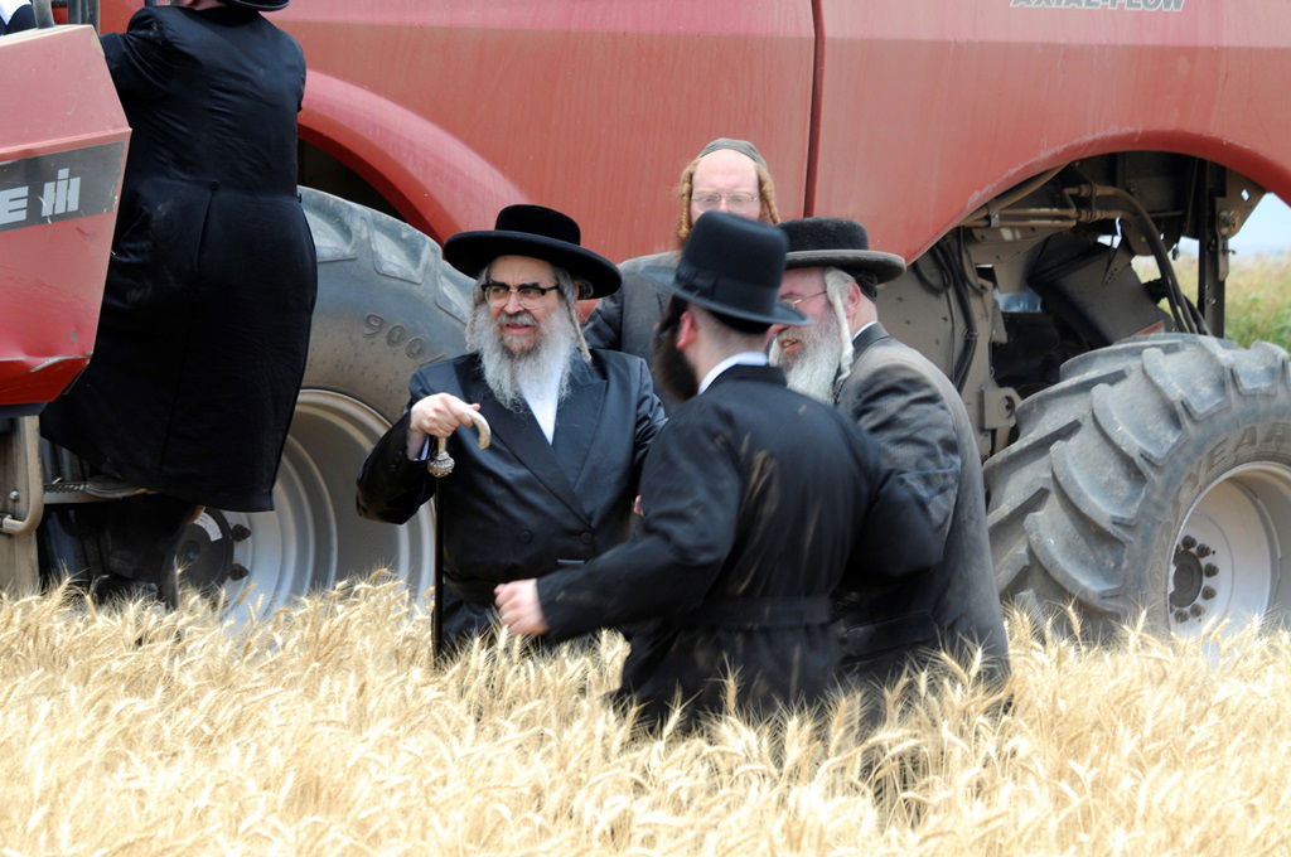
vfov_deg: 9.1
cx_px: 646
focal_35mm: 150
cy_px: 428
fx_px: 5372
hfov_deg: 13.7
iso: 250
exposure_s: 1/160
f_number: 6.3
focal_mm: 100
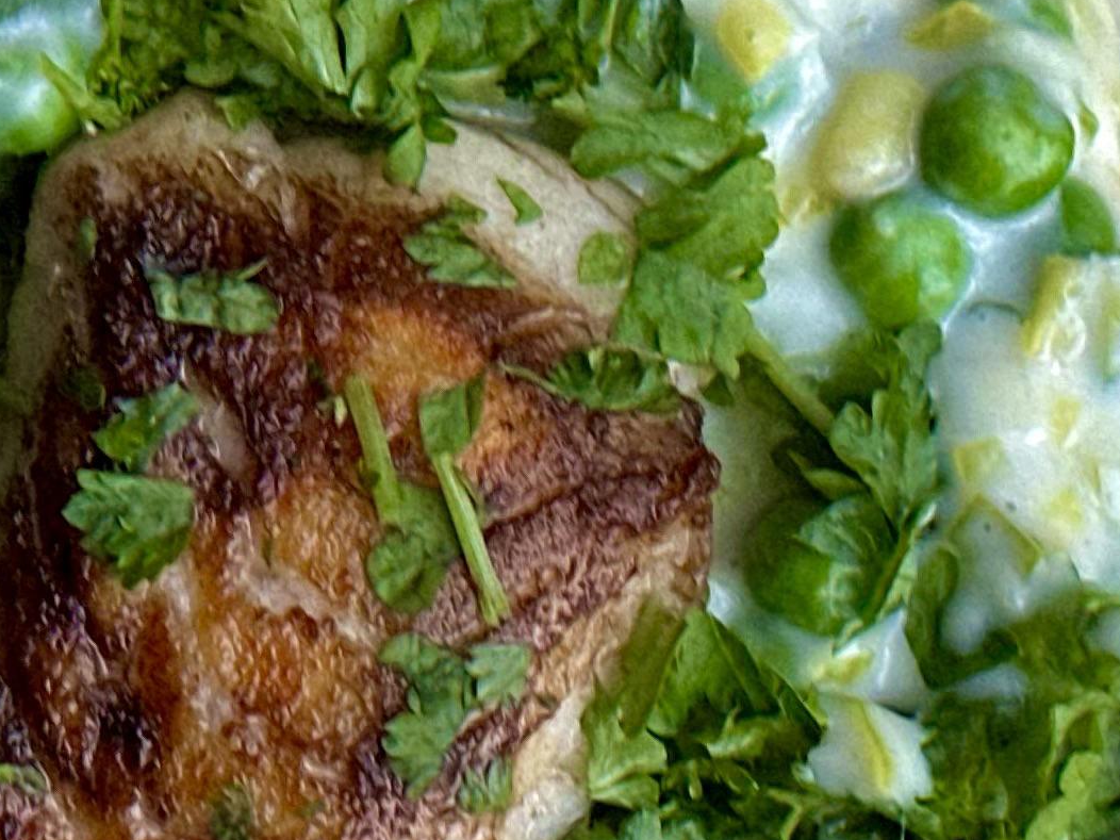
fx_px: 5953
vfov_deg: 8.0
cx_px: 165
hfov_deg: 10.7
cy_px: 837
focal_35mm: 184
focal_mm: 6.86
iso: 250
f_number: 1.78
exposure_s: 1/33
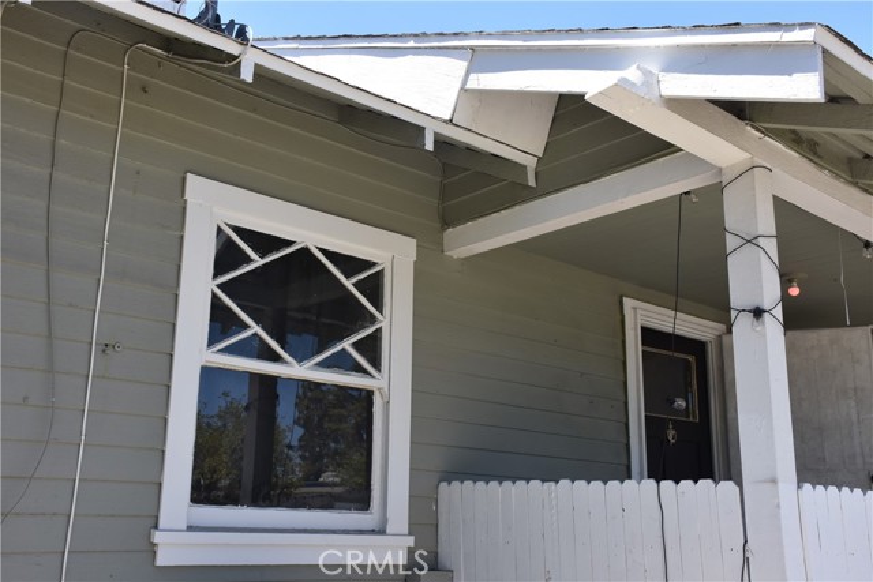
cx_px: 436
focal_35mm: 39
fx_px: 946
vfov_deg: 34.2
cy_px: 291
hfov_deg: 49.5
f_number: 8
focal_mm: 26
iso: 450
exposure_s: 1/500
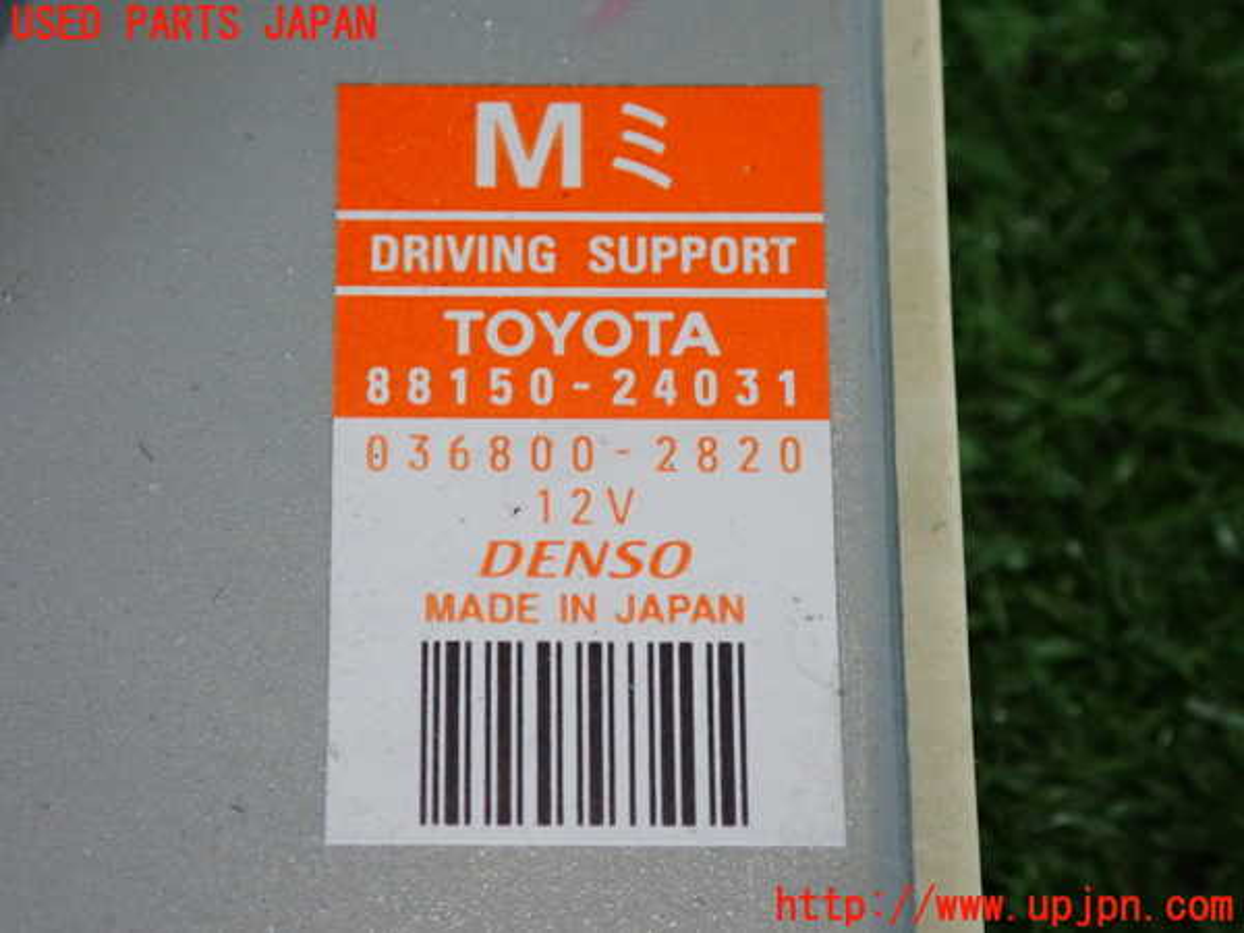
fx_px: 3594
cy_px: 466
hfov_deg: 19.6
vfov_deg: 14.8
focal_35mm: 100
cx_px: 622
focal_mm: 18
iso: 800
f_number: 4.9
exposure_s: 1/60
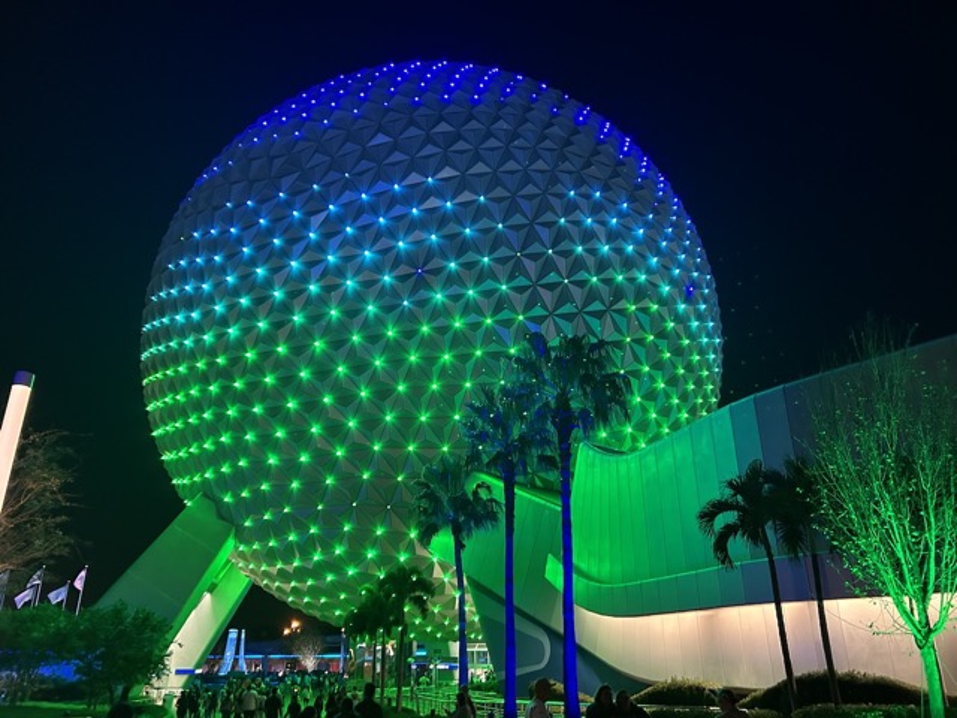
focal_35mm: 26
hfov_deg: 67.3
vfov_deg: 53.1
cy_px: 359
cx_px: 478
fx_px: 719
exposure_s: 1/40
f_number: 1.5
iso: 500
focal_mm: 5.7
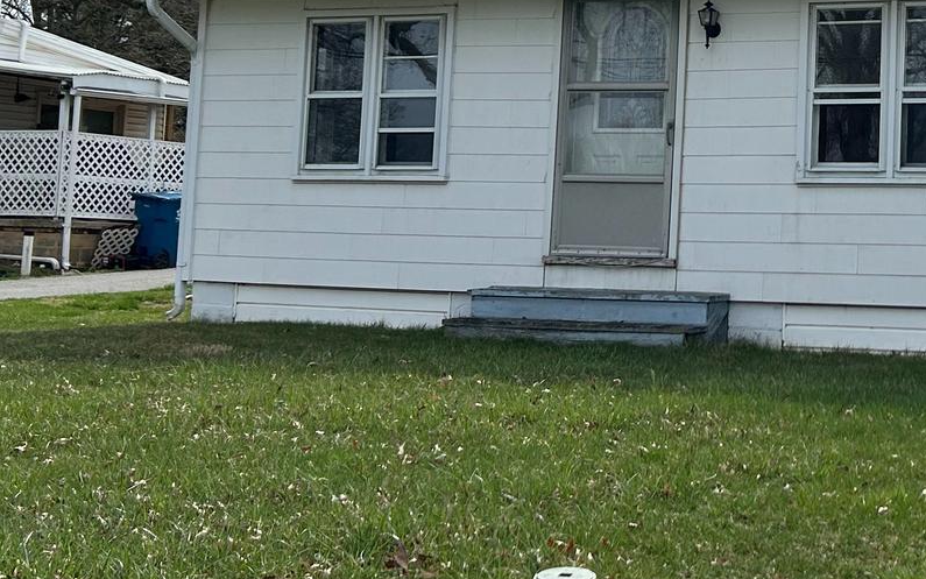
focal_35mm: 71
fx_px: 1792
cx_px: 912
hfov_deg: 27.4
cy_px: 68
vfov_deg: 18.1
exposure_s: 1/10309
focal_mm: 5.7
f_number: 1.5
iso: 50
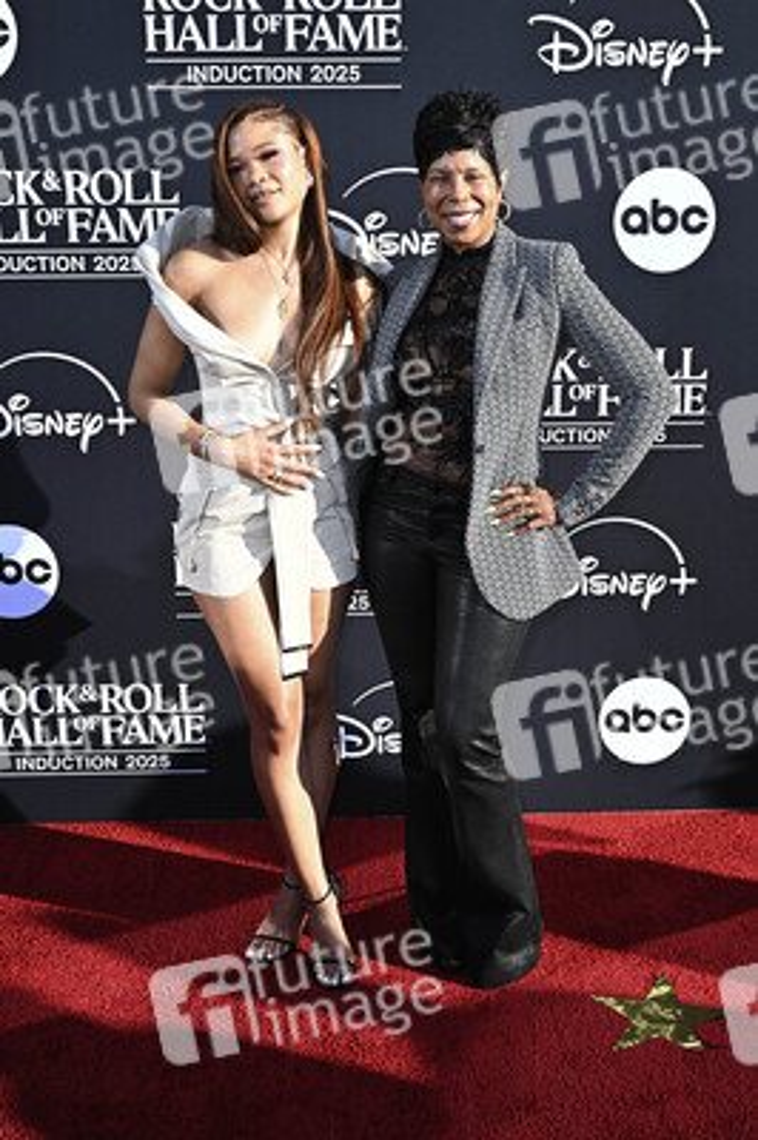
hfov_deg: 35.9
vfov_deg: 51.9
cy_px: 570
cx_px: 379
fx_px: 1171
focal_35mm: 37
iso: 250
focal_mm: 37
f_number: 9
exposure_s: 1/320
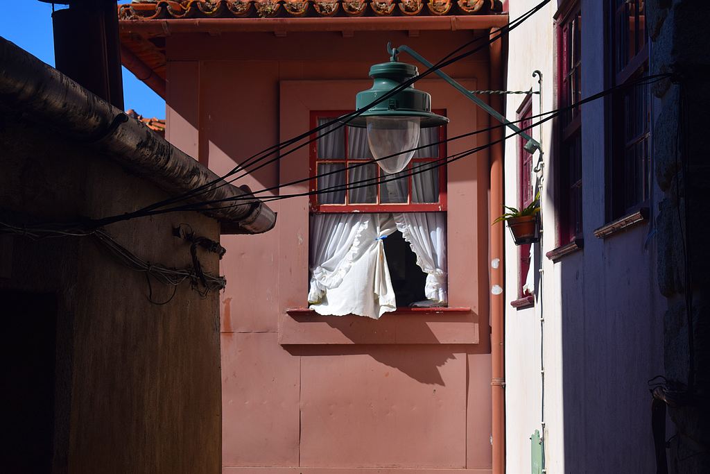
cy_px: 237
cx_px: 355
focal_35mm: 82
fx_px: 1627
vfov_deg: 16.6
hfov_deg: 24.6
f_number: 10
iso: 200
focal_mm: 55
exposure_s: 1/400
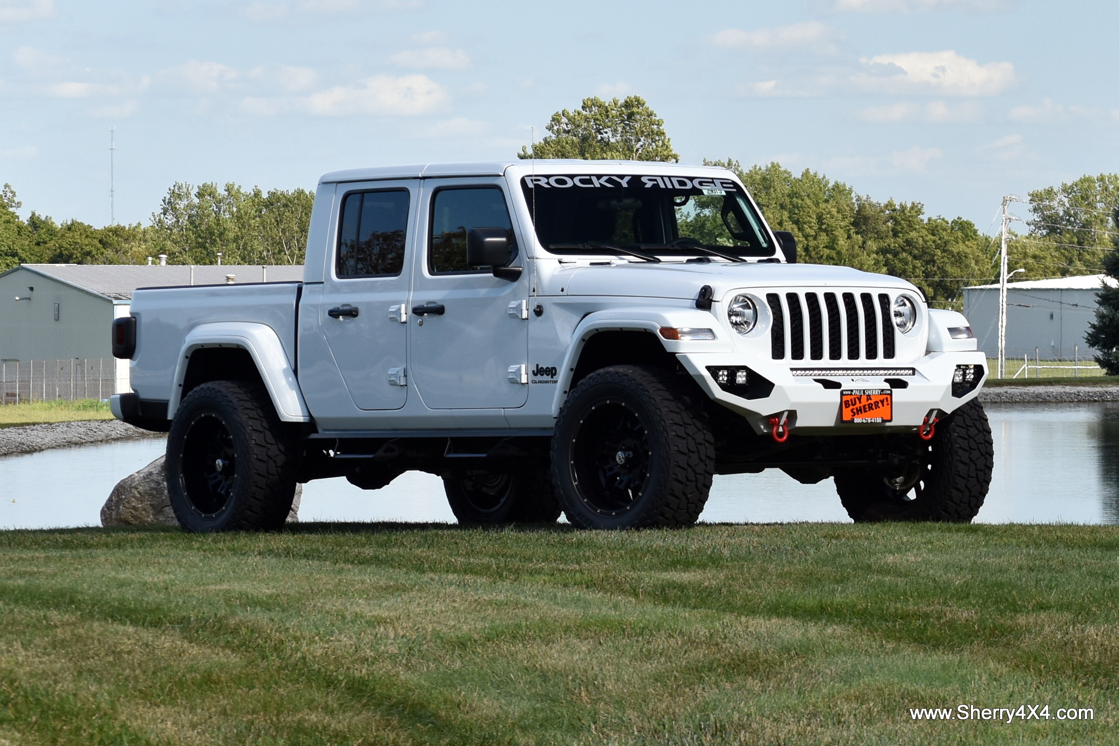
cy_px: 373
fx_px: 4662
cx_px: 560
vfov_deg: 9.1
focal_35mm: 150
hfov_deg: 13.7
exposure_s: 1/250
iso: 320
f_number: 8
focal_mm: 100
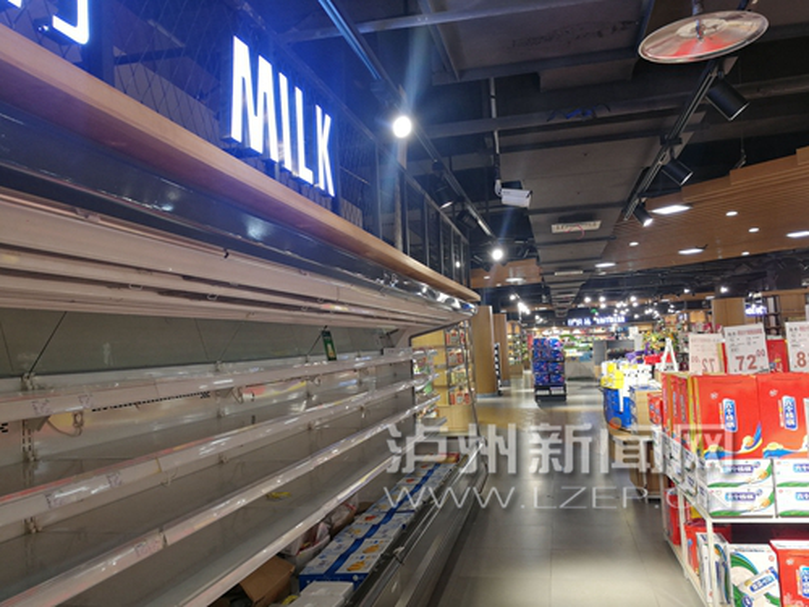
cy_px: 304
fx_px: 631
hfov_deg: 65.3
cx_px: 404
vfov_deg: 51.4
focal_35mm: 27
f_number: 2.2
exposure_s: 1/50
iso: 100
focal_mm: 3.95
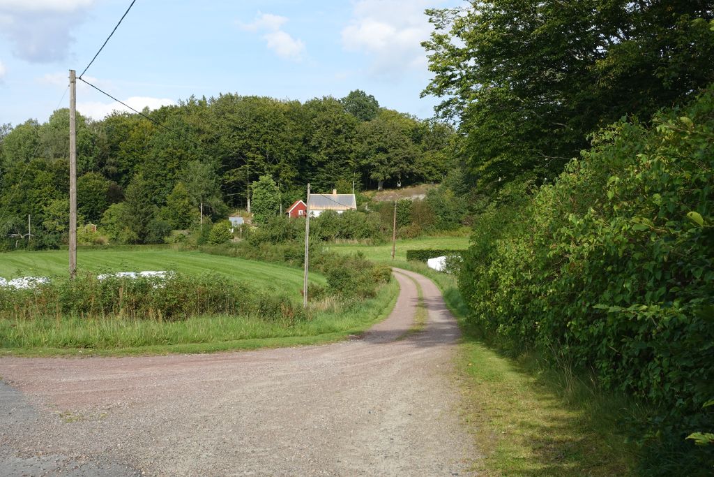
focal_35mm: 43
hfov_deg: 45.4
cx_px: 357
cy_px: 238
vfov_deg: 31.2
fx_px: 853
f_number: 5.6
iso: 125
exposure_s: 1/320
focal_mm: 15.94
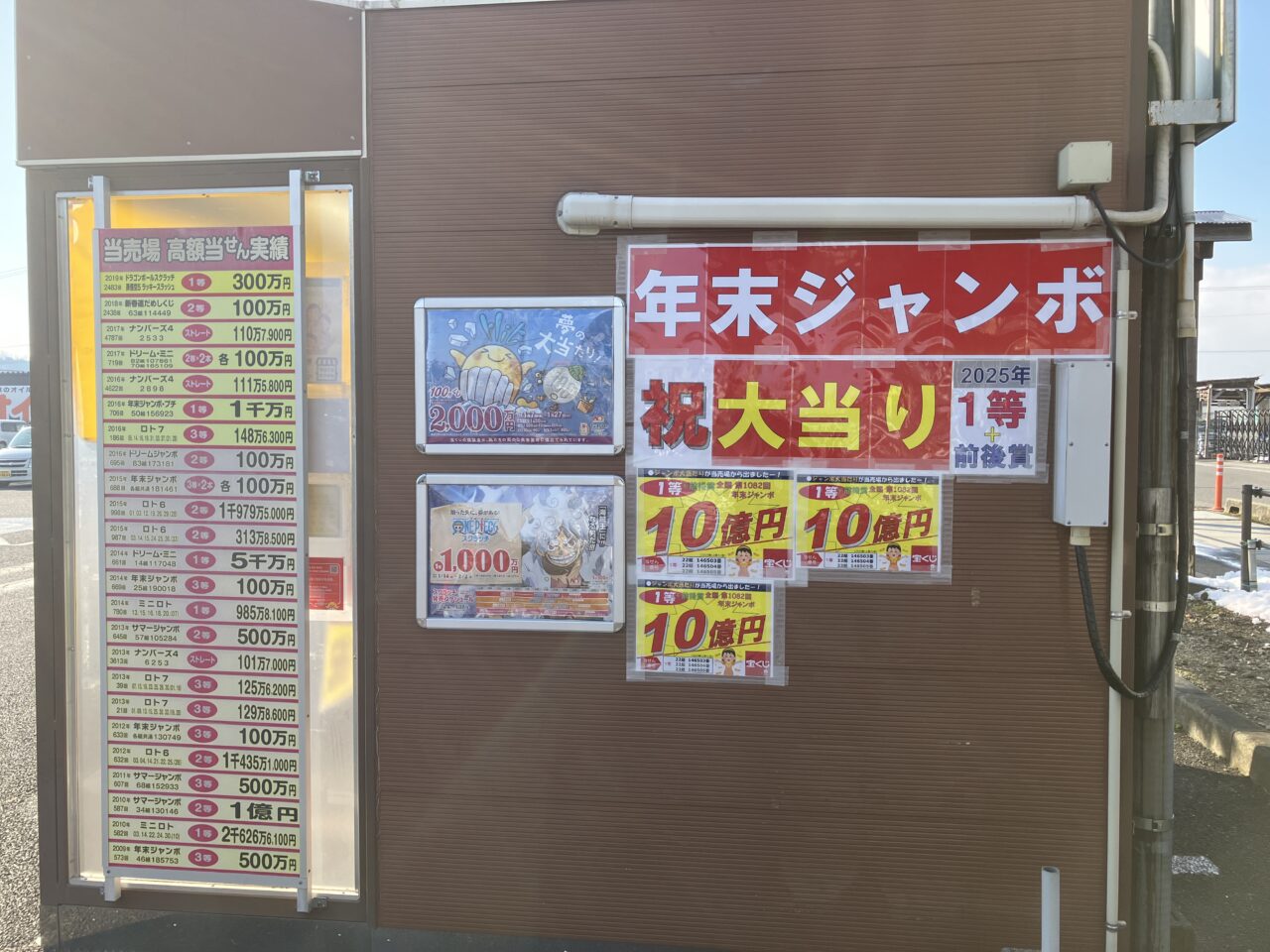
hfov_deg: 63.4
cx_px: 635
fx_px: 1027
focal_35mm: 28
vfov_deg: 49.7
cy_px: 476
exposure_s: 1/771
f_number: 1.8
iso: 32
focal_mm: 3.99
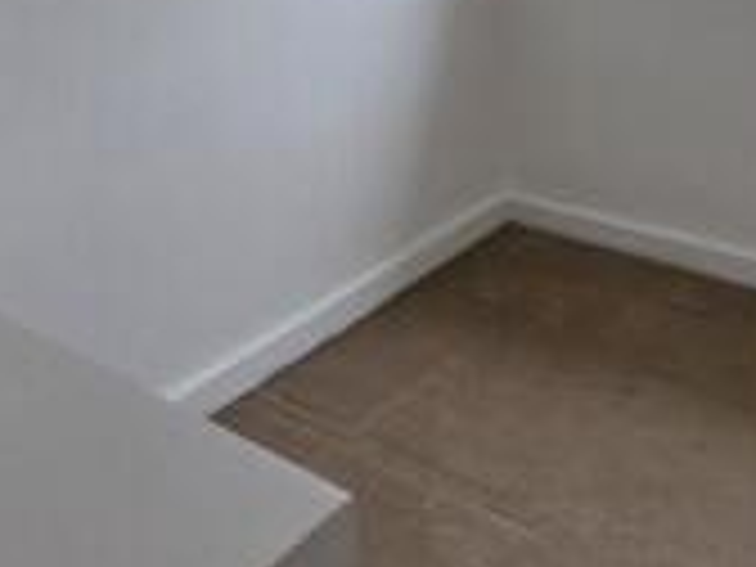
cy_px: -164
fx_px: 983
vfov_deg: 27.2
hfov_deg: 41.6
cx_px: 254
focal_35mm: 45
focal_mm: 2.2
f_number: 1.9
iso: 80
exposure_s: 1/100
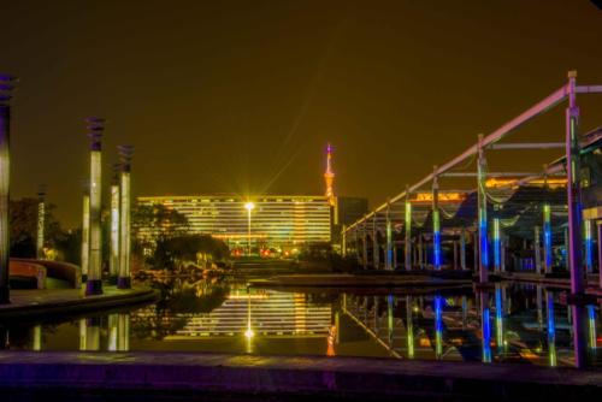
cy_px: 201
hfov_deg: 36.2
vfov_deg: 24.7
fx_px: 920
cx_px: 301
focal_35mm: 55
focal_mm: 55
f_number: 20
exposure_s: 30
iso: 50
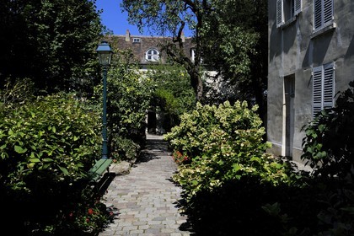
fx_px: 315
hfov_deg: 58.7
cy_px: 118
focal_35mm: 32
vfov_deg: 41.1
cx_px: 177
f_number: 13
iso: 200
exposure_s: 1/160
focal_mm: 32
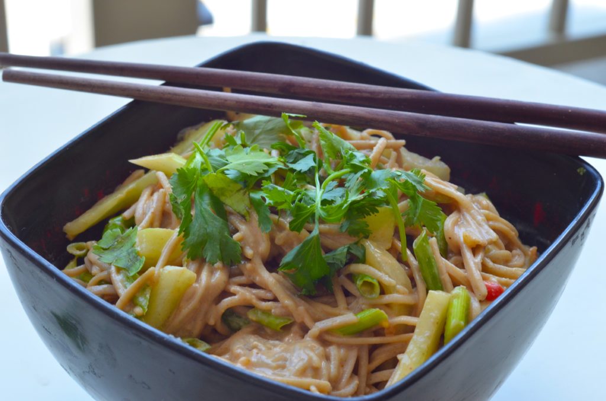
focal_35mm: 75
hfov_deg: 27.0
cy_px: 200
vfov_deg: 18.1
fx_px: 1260
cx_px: 303
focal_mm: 50
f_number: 9
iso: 800
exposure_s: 1/125
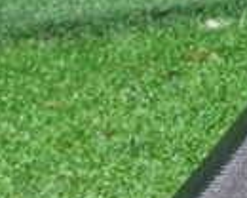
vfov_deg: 11.4
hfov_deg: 13.2
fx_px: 987
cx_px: 410
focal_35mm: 135
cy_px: 133
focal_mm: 5.4
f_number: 2.3
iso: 640
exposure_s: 1/30
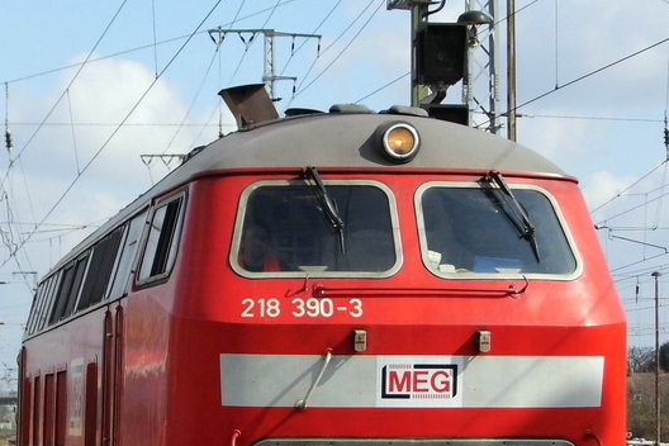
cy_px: 395
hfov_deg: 14.9
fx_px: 2546
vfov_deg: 10.0
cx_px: 232
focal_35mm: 137
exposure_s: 1/939
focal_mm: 10.4
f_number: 3.9
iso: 100
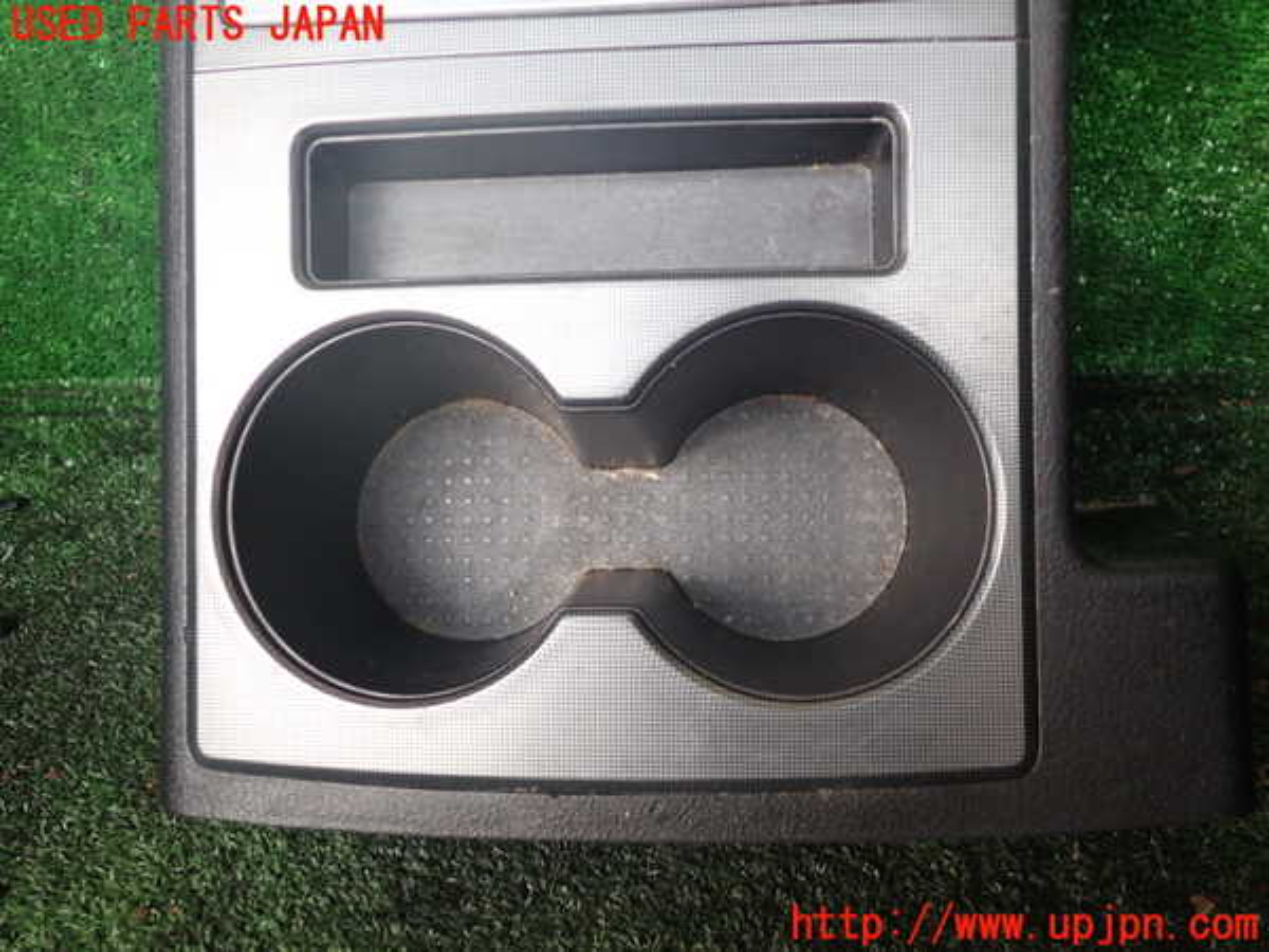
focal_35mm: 30
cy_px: 476
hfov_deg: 60.0
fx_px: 1100
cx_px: 634
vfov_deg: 46.8
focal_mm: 5.4
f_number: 2.3
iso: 200
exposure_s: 1/50
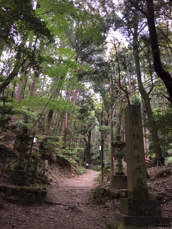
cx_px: 86
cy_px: 114
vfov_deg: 61.7
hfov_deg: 48.2
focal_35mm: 29
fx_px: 192
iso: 32
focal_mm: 4.15
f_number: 2.2
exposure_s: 1/30
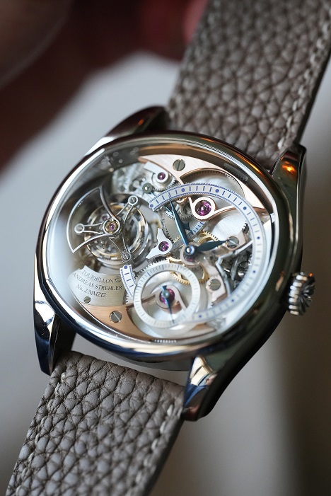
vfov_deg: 19.4
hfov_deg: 13.1
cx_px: 166
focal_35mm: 105
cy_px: 248
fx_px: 1447
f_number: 4.5
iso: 6400
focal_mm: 105
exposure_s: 1/250
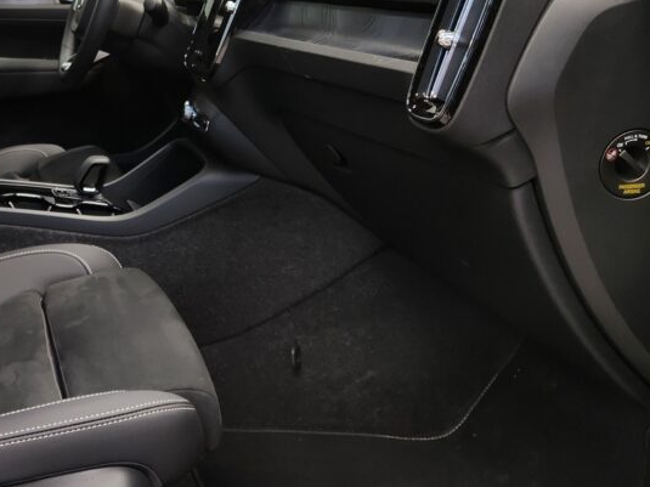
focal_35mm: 44
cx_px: 80
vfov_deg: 32.1
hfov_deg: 40.1
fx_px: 826
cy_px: 112
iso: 200
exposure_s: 1/100
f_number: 1.8
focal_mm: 5.4
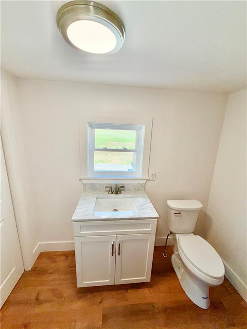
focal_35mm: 14
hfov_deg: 85.7
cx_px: 124
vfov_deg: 102.1
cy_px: 164
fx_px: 133
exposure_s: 1/158
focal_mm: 2.22
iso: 16
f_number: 2.2
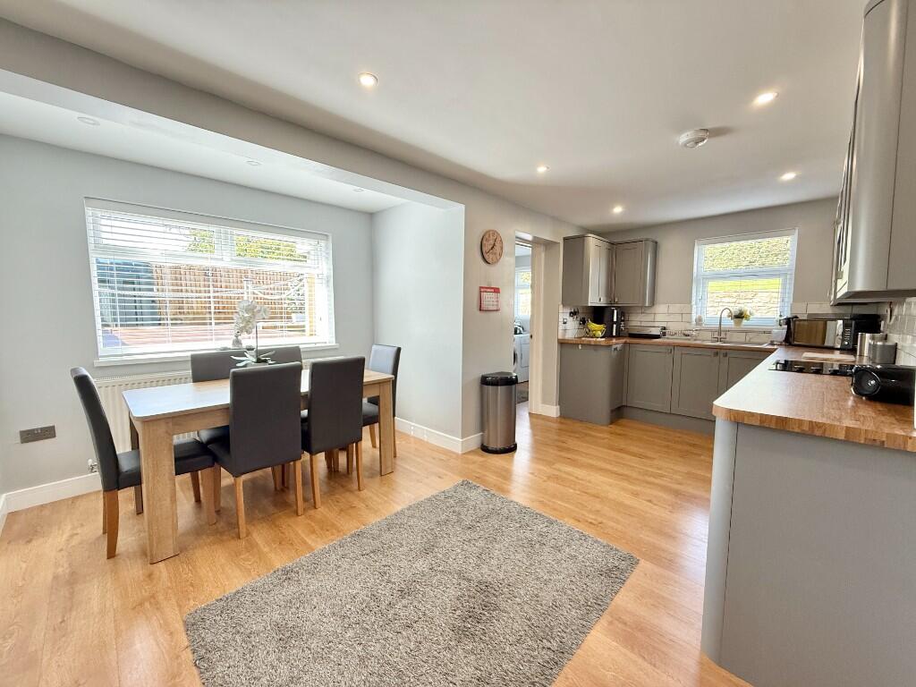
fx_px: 370
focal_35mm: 14
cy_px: 344
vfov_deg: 85.7
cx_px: 458
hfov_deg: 102.1
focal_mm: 2.22
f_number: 2.2
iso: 200
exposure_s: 1/100
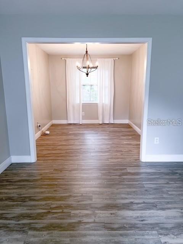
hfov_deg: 53.1
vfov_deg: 67.3
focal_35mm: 26
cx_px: 92
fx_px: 183
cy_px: 122
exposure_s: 1/120
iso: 100
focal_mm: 5.7
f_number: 1.5
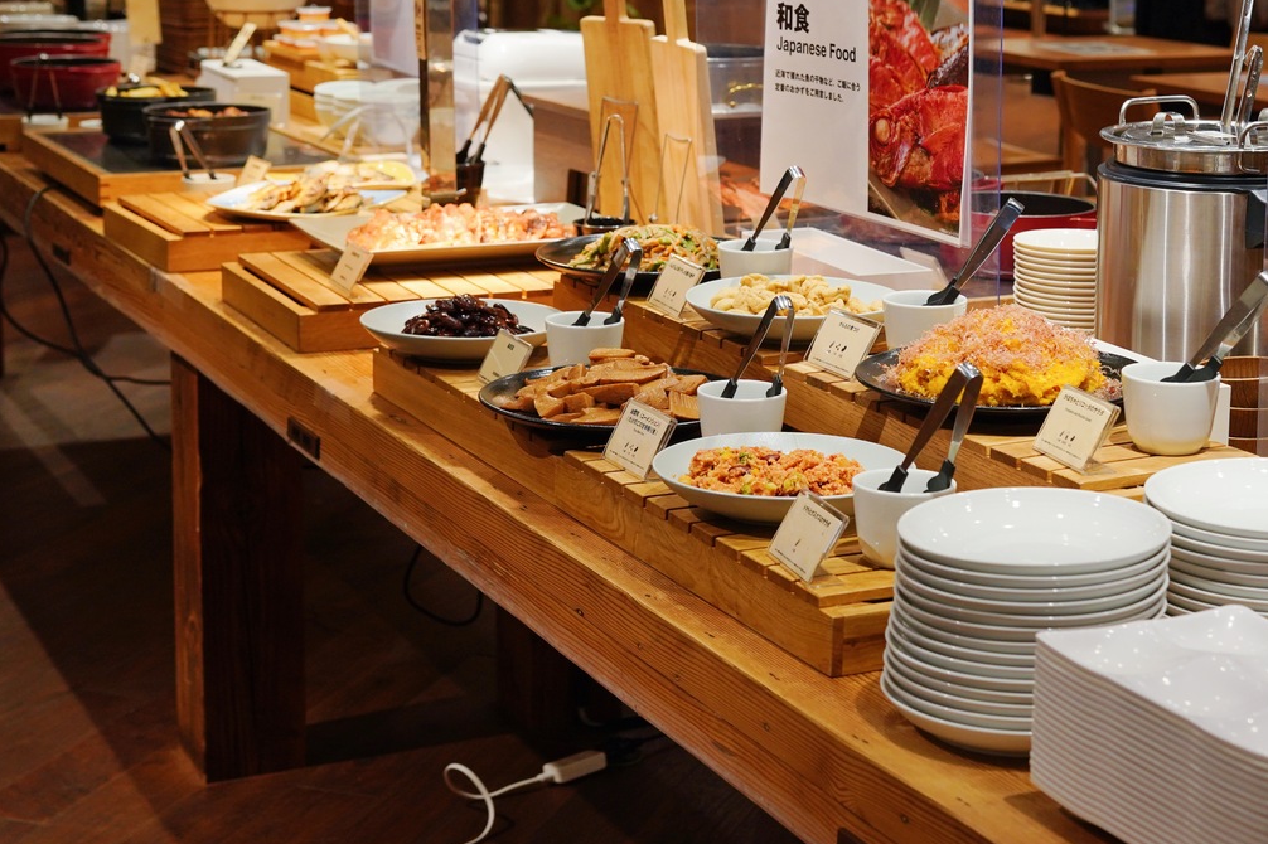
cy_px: 237
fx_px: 2299
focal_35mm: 65
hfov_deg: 30.7
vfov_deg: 20.7
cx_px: 773
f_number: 5
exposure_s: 1/125
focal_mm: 44.9
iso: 640
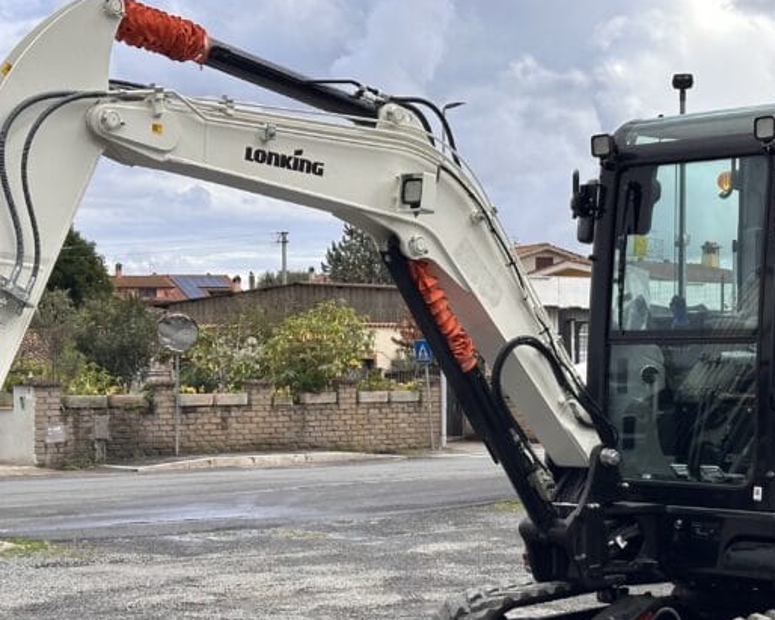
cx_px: 425
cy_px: 447
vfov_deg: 18.6
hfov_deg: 23.3
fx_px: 1880
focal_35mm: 82
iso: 64
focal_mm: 6.86
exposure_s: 1/1242
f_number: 1.78
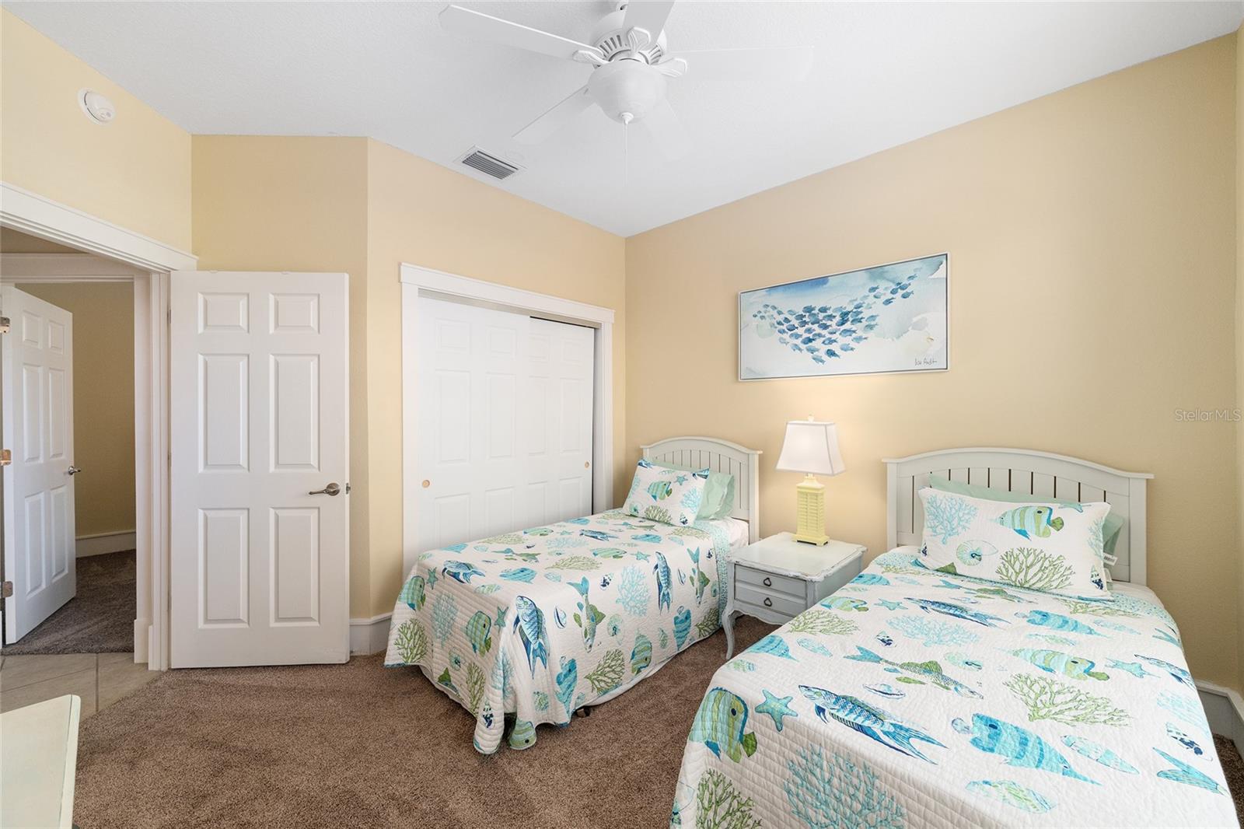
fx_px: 484
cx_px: 622
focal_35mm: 14
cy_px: 414
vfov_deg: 81.2
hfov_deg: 104.3
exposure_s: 1/25
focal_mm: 14
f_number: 8
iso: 400
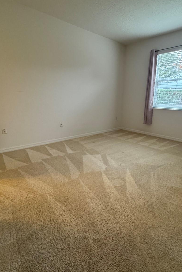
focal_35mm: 20
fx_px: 152
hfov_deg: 61.7
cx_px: 103
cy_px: 134
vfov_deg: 84.0
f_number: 2.2
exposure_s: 1/60
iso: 320
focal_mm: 2.22
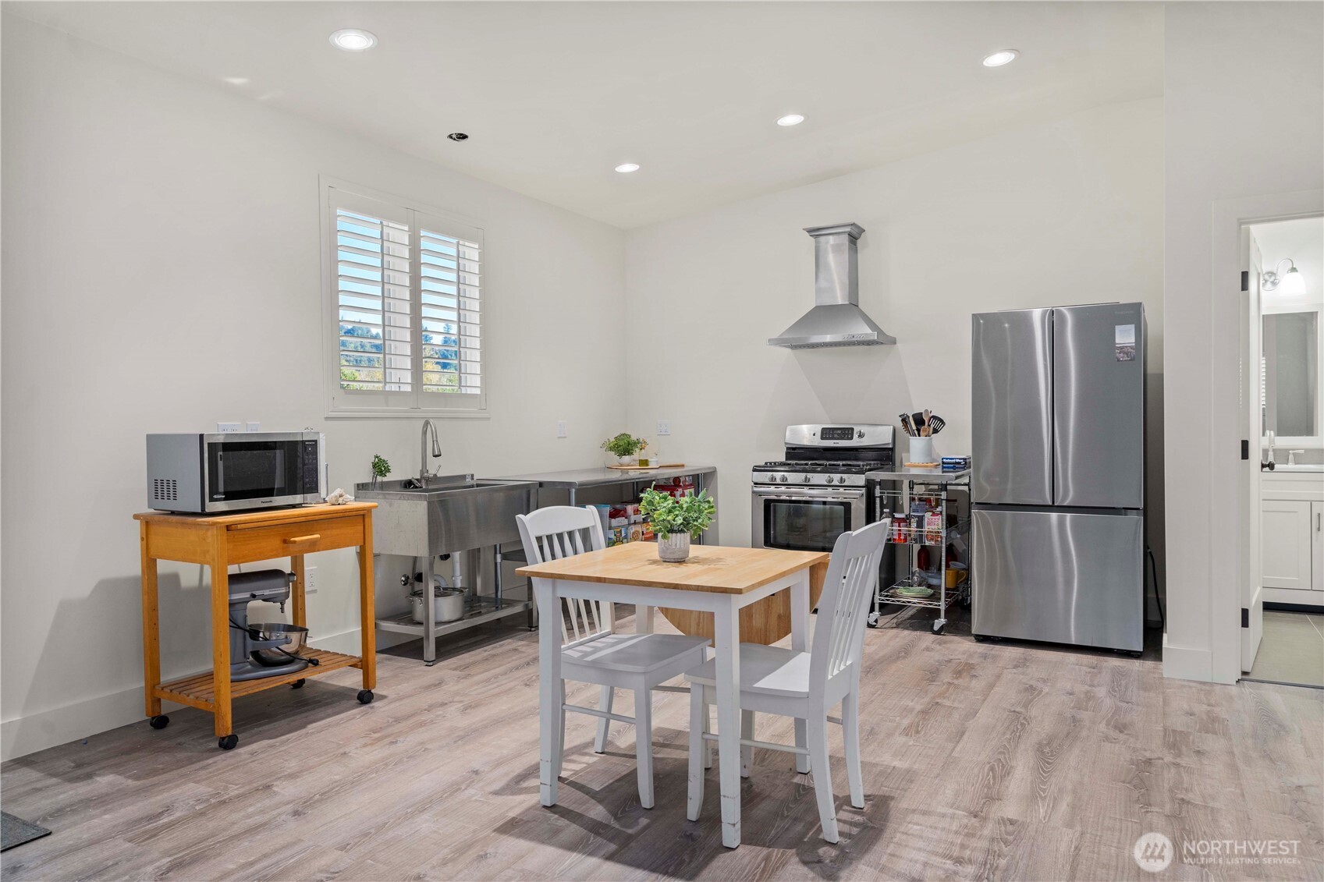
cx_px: 662
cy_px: 441
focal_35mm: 24
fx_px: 883
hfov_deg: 73.7
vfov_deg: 53.1
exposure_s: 1/60
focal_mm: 24
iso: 1000
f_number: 6.7
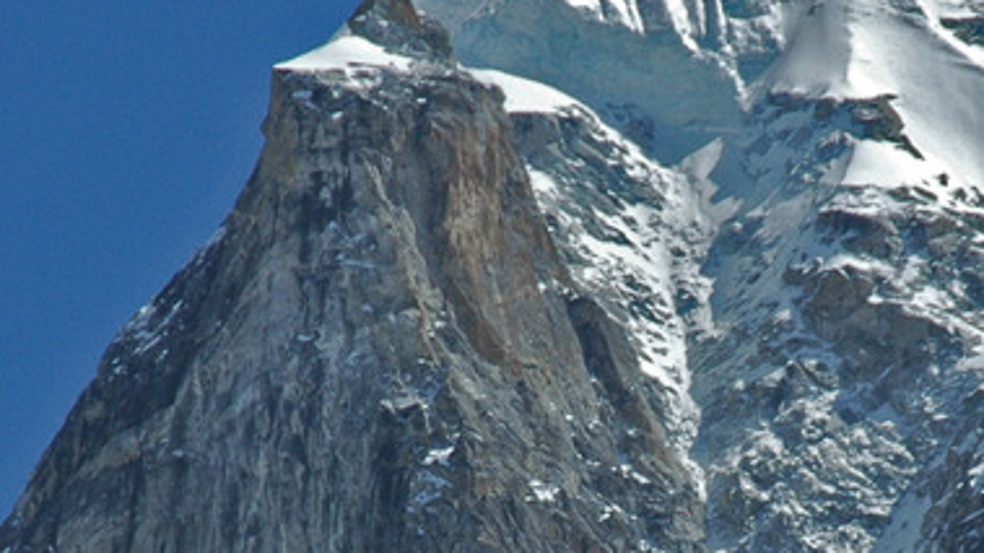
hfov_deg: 2.2
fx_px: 25956
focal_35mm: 995
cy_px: 565
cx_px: 688
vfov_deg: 1.2
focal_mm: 200
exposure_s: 1/1000
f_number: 8
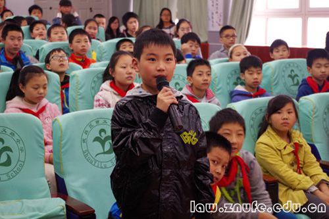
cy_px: 110
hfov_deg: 24.8
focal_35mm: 82
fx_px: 749
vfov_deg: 16.6
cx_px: 164
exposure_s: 1/25
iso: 800
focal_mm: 55
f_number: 5.6
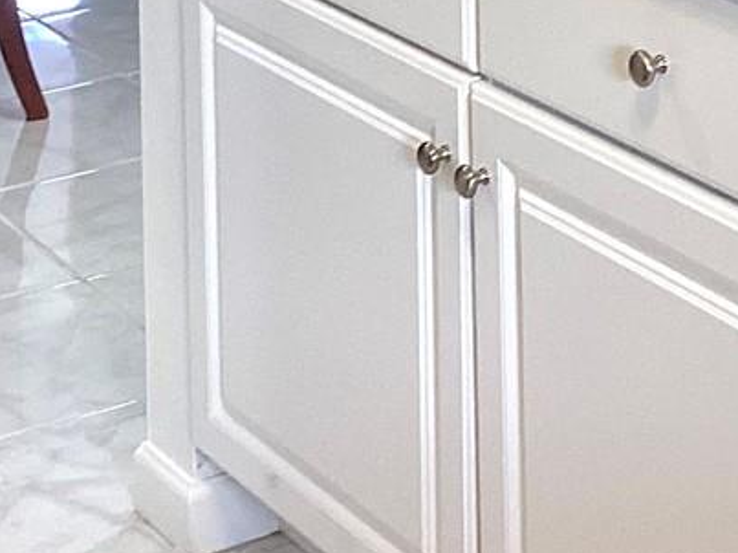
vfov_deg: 11.1
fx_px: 2622
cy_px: -505
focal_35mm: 123
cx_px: 817
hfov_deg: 15.6
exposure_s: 1/60
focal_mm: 3.3
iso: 64
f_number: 2.4
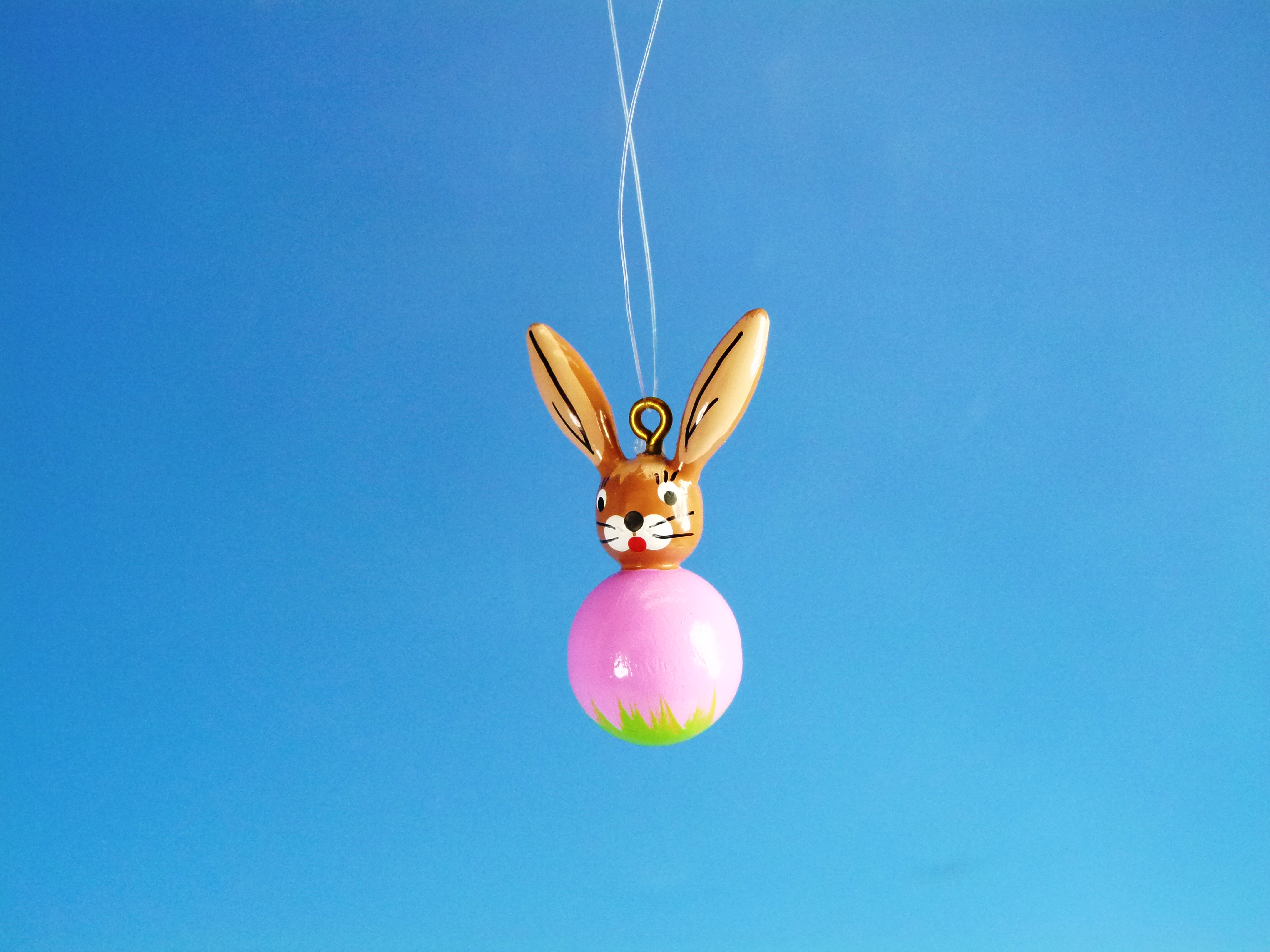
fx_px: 1541
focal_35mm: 42
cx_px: 635
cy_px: 476
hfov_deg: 44.8
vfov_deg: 34.3
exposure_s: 1/400
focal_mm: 7.6
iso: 400
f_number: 3.6
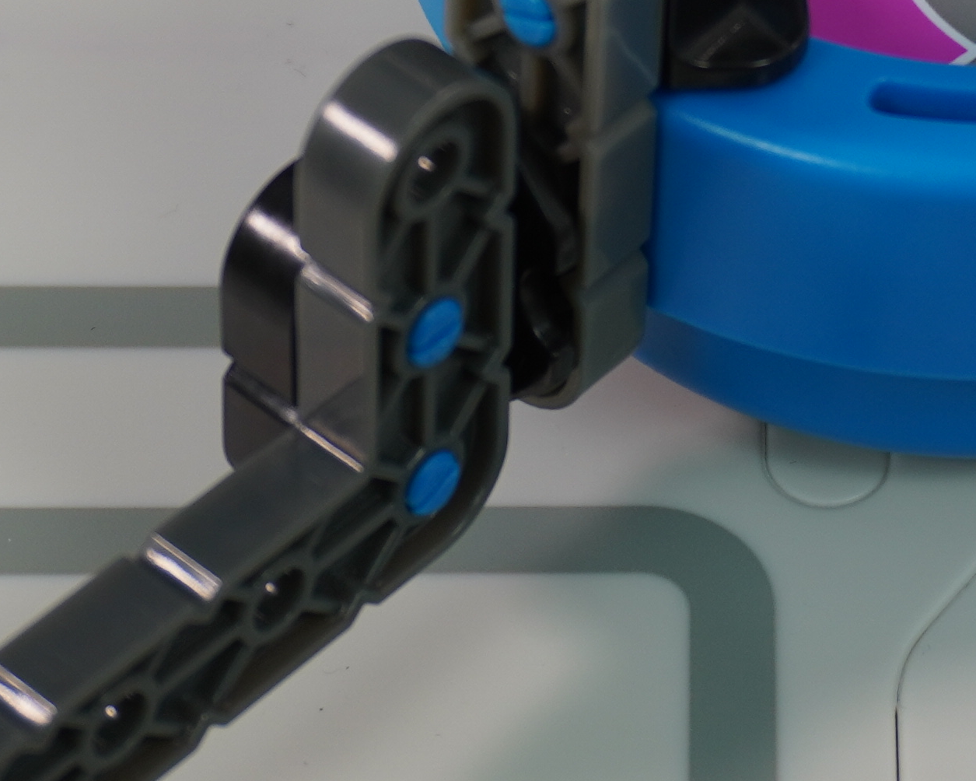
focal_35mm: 168
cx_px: 879
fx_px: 4860
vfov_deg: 8.9
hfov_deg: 11.4
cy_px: -426
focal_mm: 25
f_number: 4.5
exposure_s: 1/40
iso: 125
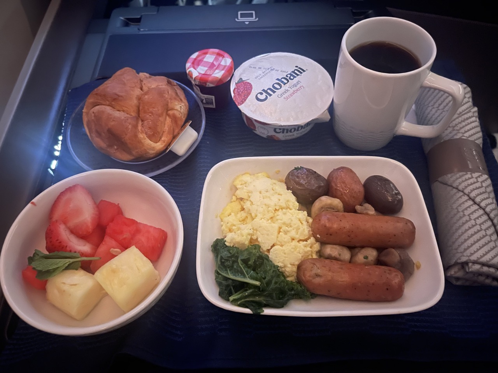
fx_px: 374
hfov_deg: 67.3
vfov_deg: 53.1
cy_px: 186
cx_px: 249
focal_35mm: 26
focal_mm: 5.1
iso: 1000
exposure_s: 1/5
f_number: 1.6
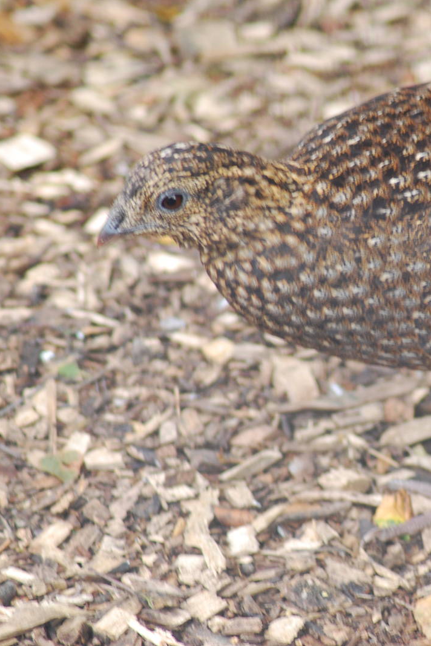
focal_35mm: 304
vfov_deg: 6.8
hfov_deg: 4.5
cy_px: 323
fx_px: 5454
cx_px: 433
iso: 400
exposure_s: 1/50
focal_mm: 135
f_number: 4.5
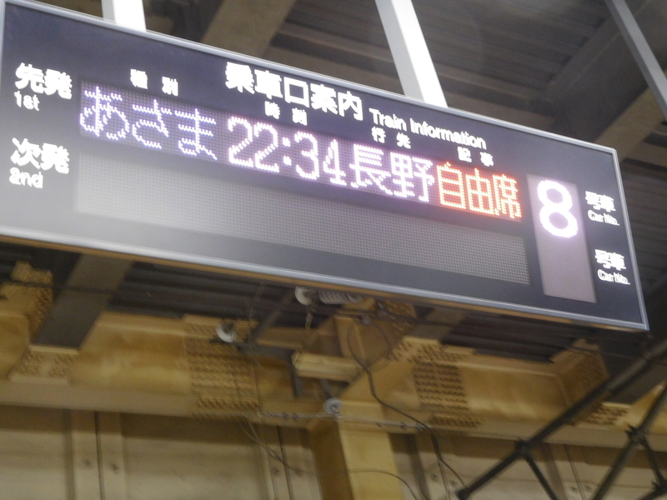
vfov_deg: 26.6
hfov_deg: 34.9
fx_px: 1060
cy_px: 250
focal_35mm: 55
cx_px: 334
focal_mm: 9.8
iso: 450
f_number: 4.2
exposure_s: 1/8
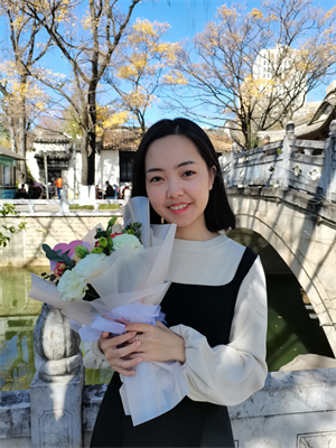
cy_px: 224
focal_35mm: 26
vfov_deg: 67.3
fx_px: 336
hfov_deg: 53.1
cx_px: 168
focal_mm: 5.58
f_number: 1.8
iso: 50
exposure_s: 1/509
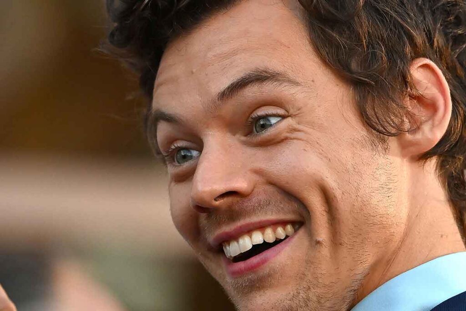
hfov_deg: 10.3
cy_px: 156
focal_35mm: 200
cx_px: 233
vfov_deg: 6.9
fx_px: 2589
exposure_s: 1/1250
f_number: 3.5
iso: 800
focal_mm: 200
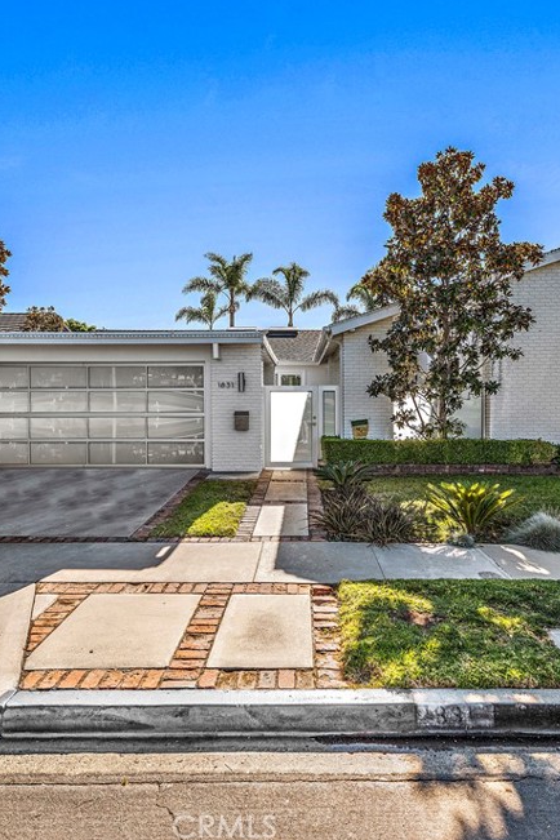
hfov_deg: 57.1
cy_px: 405
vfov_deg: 78.6
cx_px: 303
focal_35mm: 22
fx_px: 513
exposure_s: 1/400
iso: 160
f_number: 7.1
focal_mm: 14
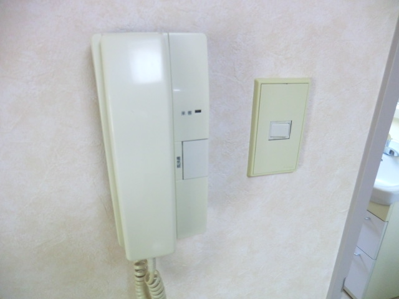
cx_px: 200
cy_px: 150
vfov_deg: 56.8
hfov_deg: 71.6
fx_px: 277
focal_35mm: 24
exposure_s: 1/60
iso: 400
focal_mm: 4.3
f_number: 3.2
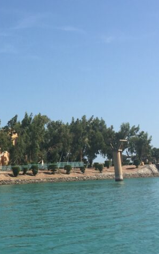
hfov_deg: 18.9
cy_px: 125
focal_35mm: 66
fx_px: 458
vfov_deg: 31.1
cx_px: -15
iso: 32
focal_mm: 4.15
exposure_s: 1/2326
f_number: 2.2
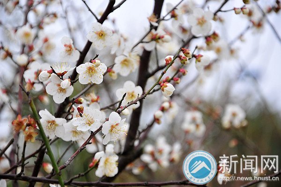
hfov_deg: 13.1
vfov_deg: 8.7
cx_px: 140
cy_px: 94
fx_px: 1228
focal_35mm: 158
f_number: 5.6
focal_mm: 105
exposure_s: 1/125
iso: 200
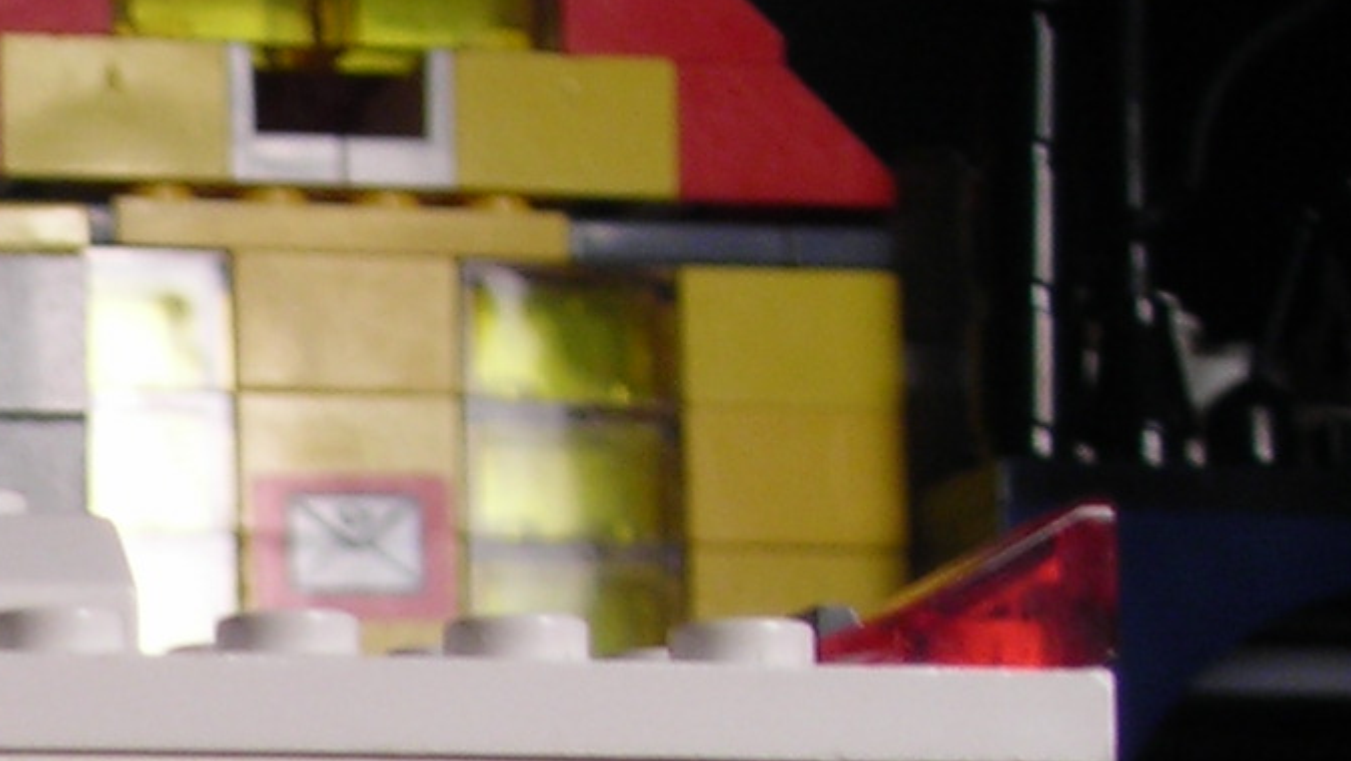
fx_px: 5697
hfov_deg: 12.6
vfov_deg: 7.3
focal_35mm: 159
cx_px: -863
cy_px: 1604
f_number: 3.2
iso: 50
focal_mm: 6.3
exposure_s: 1/44.8
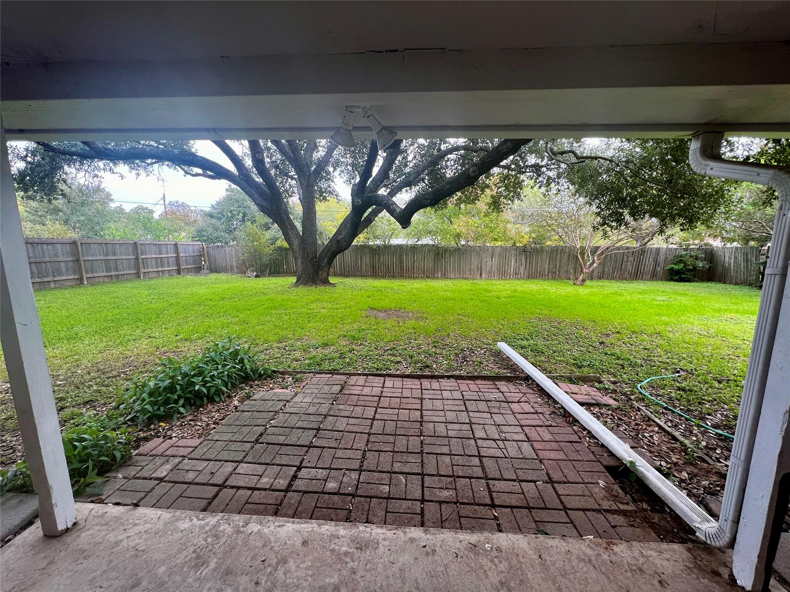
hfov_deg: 106.2
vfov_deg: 89.9
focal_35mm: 13
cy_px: 296
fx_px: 297
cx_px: 395
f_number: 1.8
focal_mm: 1.57
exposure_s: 1/99
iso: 64
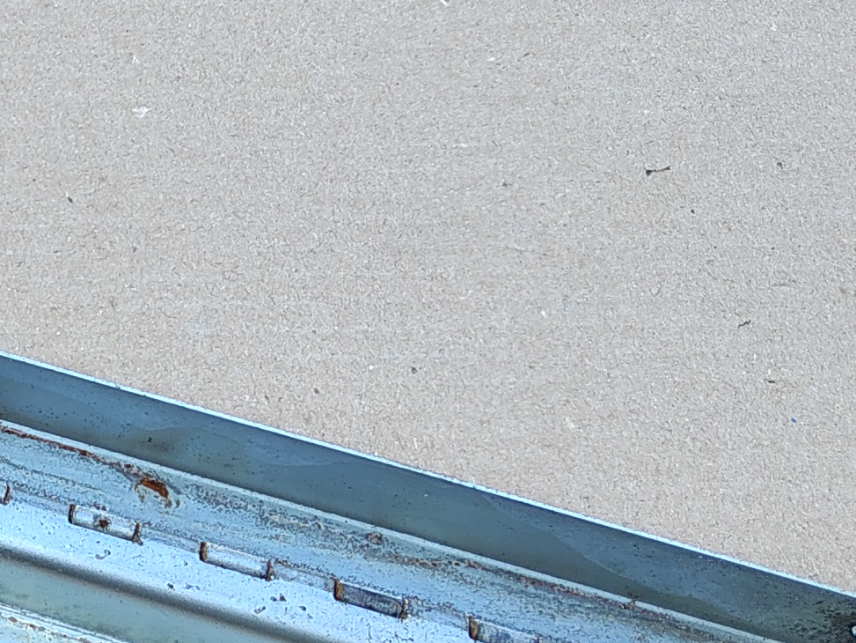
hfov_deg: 16.0
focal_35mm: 101
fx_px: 2498
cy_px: 406
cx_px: -763
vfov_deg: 14.6
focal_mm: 5.56
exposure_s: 1/305
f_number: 1.8
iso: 100
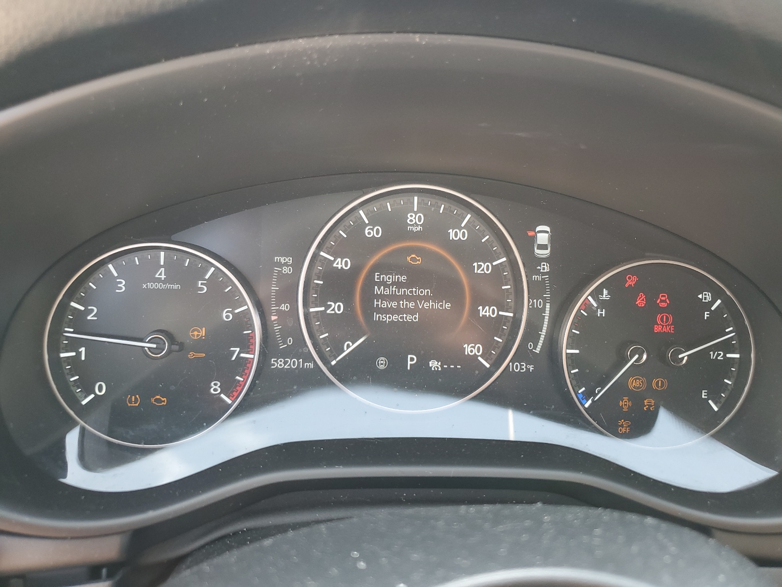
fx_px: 587
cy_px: 294
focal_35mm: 26
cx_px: 391
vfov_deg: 53.1
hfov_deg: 67.3
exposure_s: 1/60.2
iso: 58
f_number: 1.5
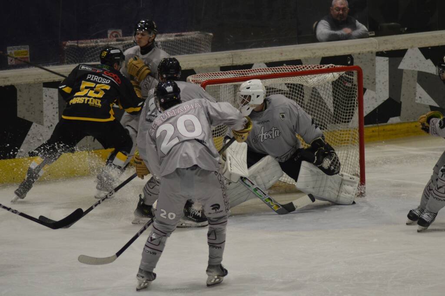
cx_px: 222
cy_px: 148
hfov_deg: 8.1
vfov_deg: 5.4
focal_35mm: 255
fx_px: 3149
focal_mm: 170
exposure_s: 1/500
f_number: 4.5
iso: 1800
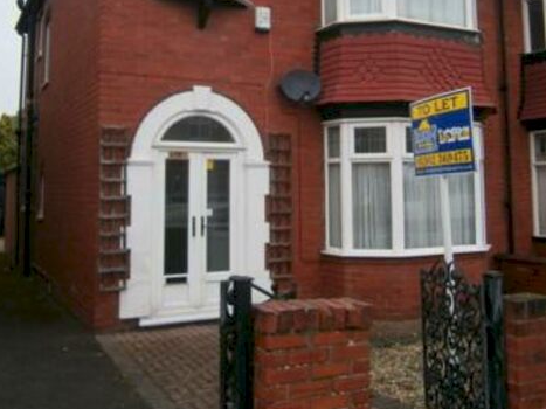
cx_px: 271
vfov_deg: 36.2
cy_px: 116
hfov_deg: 47.9
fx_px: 615
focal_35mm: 39
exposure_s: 1/320
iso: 80
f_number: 2.8
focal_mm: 4.7
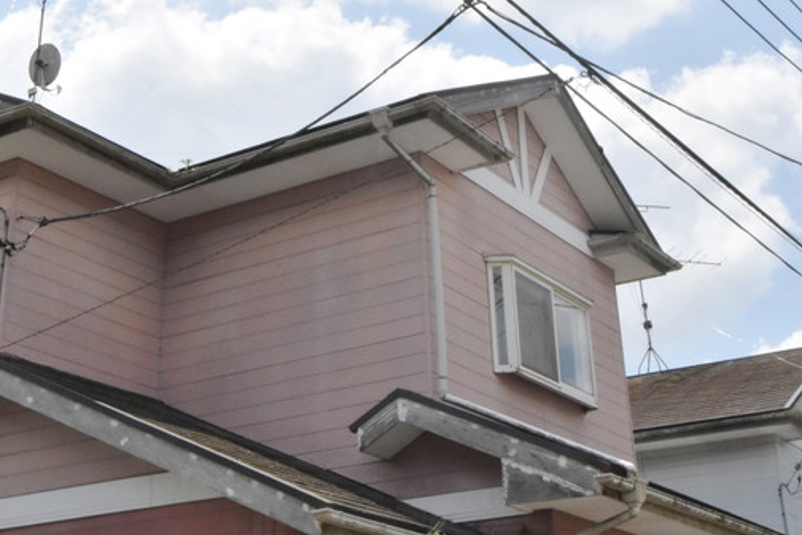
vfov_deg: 22.3
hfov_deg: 33.3
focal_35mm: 60
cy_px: 100
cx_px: 325
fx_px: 1337
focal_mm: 24
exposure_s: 1/400
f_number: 29
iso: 2000
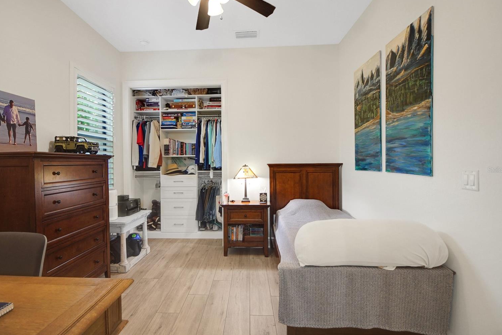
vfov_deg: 73.7
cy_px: 170
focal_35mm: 16
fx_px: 223
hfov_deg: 96.7
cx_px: 250
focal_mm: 10
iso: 800
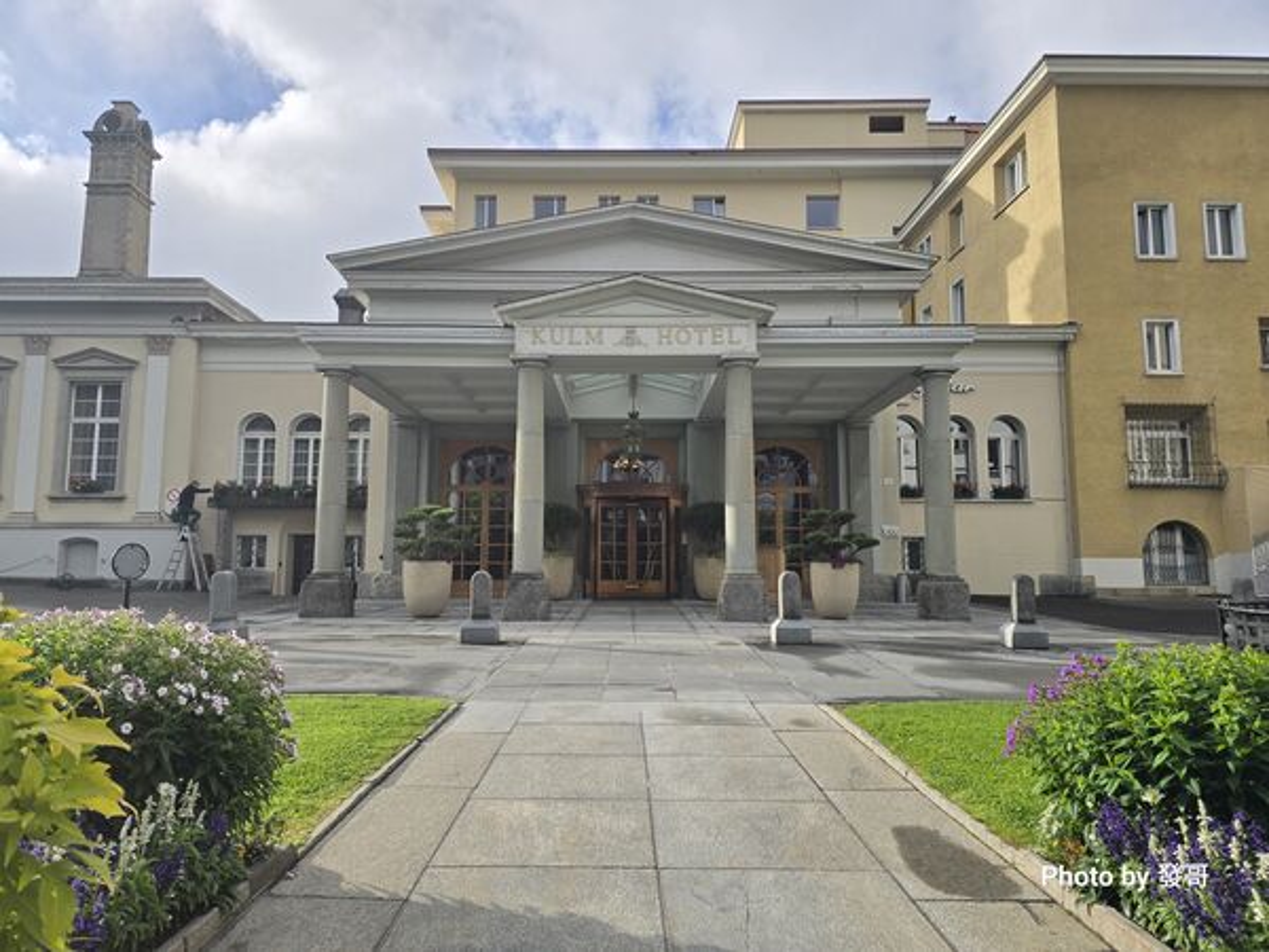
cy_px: 476
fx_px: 843
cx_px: 634
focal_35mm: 23
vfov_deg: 58.9
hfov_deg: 73.9
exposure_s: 1/677
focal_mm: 6.3
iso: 12
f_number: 1.7
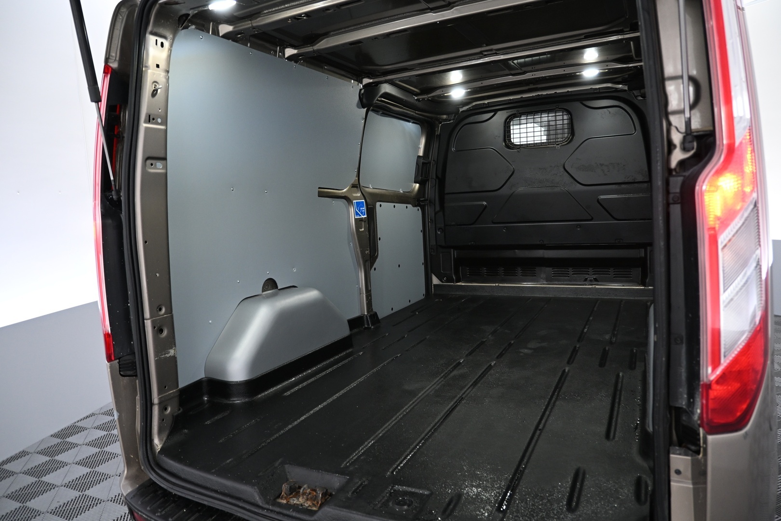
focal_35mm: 24
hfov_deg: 73.7
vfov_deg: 53.1
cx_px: 390
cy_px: 260
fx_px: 521
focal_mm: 16
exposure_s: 1/25
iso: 720
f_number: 3.5
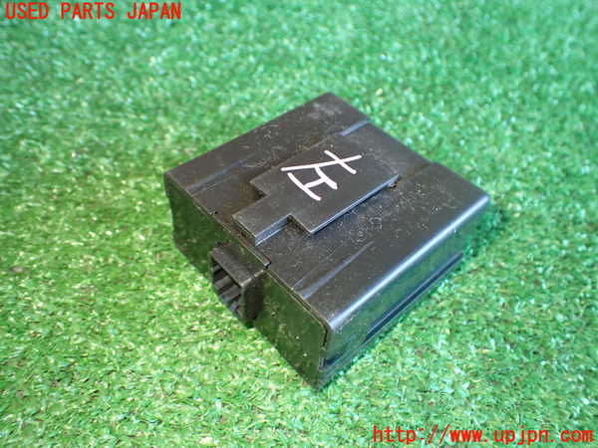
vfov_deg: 46.8
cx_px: 299
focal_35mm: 30
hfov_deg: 60.0
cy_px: 224
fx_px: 518
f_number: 2.3
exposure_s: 1/60
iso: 800
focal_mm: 5.4
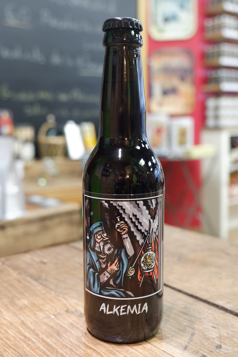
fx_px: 416
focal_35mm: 42
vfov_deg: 46.4
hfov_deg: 31.9
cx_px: 119
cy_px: 178
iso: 1600
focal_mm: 28.8
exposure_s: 1/42
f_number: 4.5
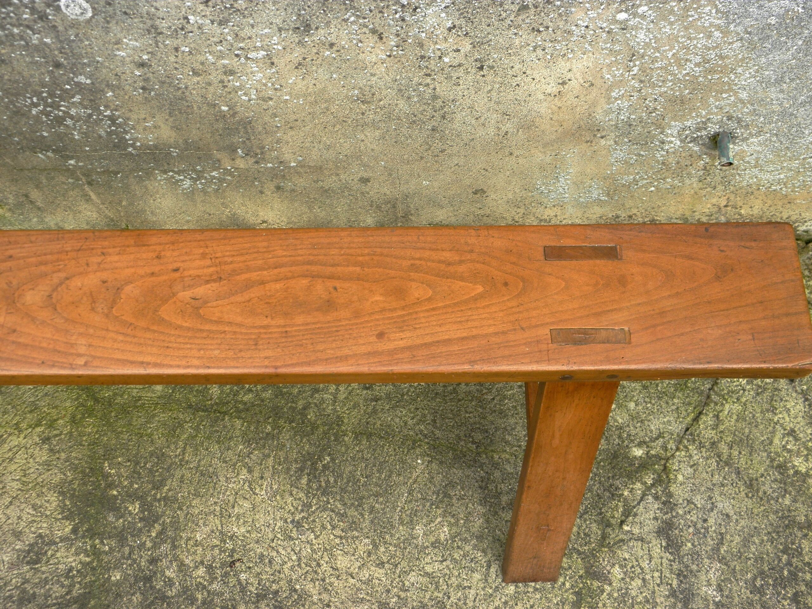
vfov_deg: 36.8
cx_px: 406
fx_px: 915
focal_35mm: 39
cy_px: 304
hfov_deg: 47.9
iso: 100
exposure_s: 1/40
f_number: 3.8
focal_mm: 7.1
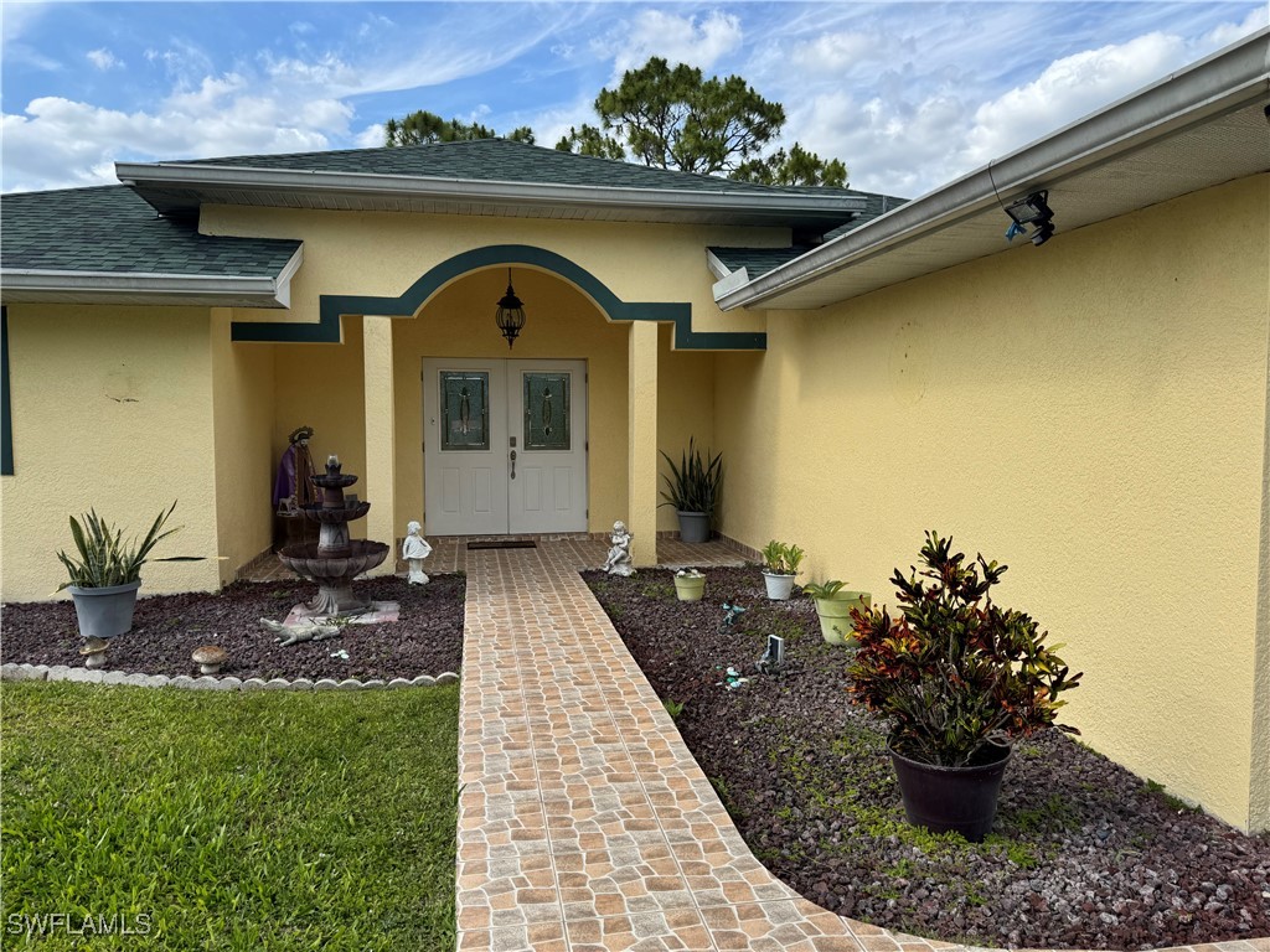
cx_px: 635
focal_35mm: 24
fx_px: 881
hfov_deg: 71.6
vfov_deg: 56.8
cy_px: 476
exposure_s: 1/3597
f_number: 1.78
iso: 80
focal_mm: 6.76
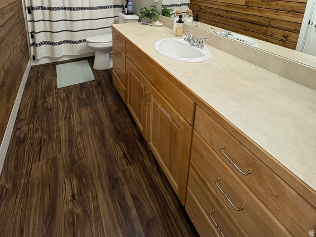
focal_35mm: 19
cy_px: 23
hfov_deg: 84.7
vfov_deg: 58.6
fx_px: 173
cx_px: 156
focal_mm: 2.22
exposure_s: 1/60
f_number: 2.2
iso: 250
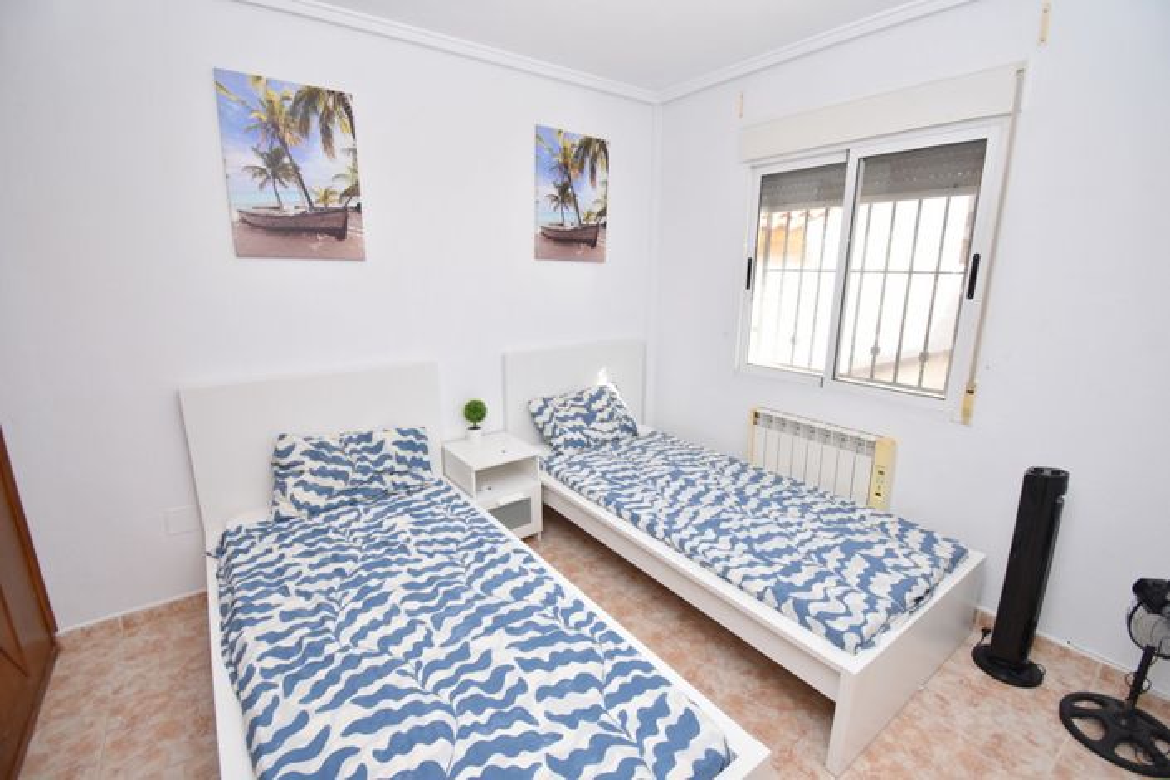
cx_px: 585
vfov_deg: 77.3
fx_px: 487
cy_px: 390
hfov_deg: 100.4
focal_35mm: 15
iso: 400
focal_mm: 10
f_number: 5.6
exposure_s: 1/250
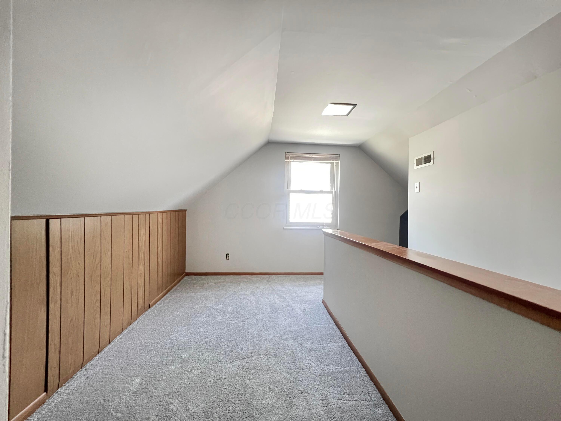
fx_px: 211
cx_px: 280
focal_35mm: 13
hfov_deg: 106.2
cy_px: 210
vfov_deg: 89.9
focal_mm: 1.57
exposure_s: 1/60
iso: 1000
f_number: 1.8
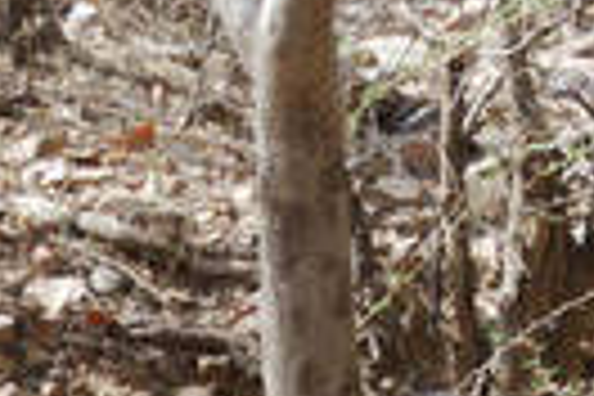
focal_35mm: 922
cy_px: 693
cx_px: 198
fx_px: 15212
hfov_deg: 2.2
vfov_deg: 1.5
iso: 360
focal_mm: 116
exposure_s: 1/400
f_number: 5
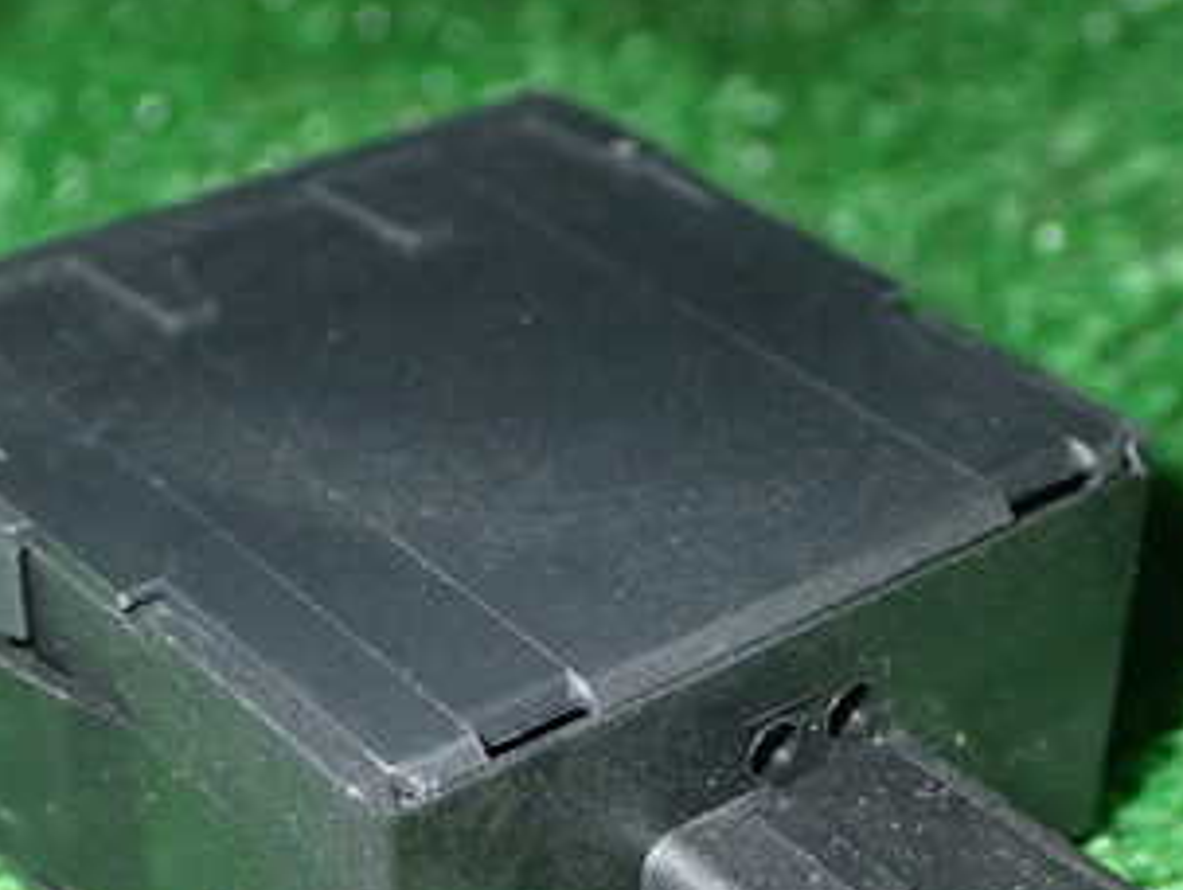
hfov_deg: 22.5
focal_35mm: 87
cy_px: 703
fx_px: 2977
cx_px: 593
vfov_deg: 16.9
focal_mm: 7.84
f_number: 9
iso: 400
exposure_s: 1/40
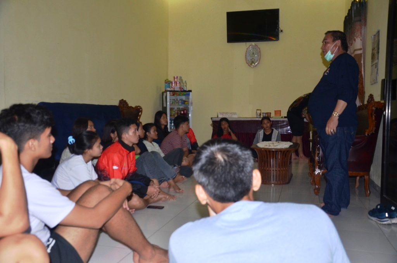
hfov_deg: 57.3
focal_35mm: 33
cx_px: 198
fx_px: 363
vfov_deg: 39.8
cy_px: 132
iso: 800
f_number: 3.8
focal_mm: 22
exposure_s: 1/60
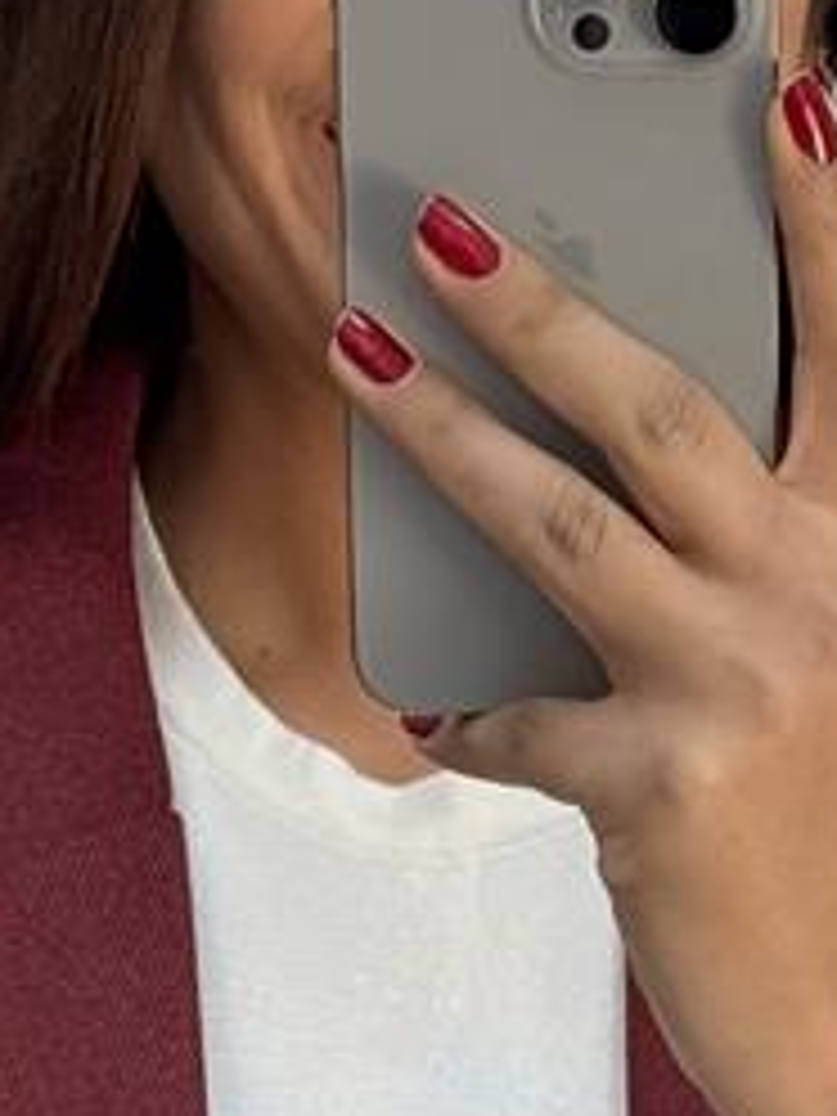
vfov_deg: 7.5
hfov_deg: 5.8
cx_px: 626
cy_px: 1933
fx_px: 8318
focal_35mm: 258
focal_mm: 6.76
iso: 80
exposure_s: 1/50
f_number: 1.78
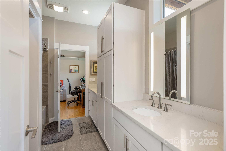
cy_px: 76
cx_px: 113
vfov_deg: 70.5
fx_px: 107
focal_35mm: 17
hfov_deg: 93.3
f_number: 7.1
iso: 320
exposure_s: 1/40
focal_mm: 17
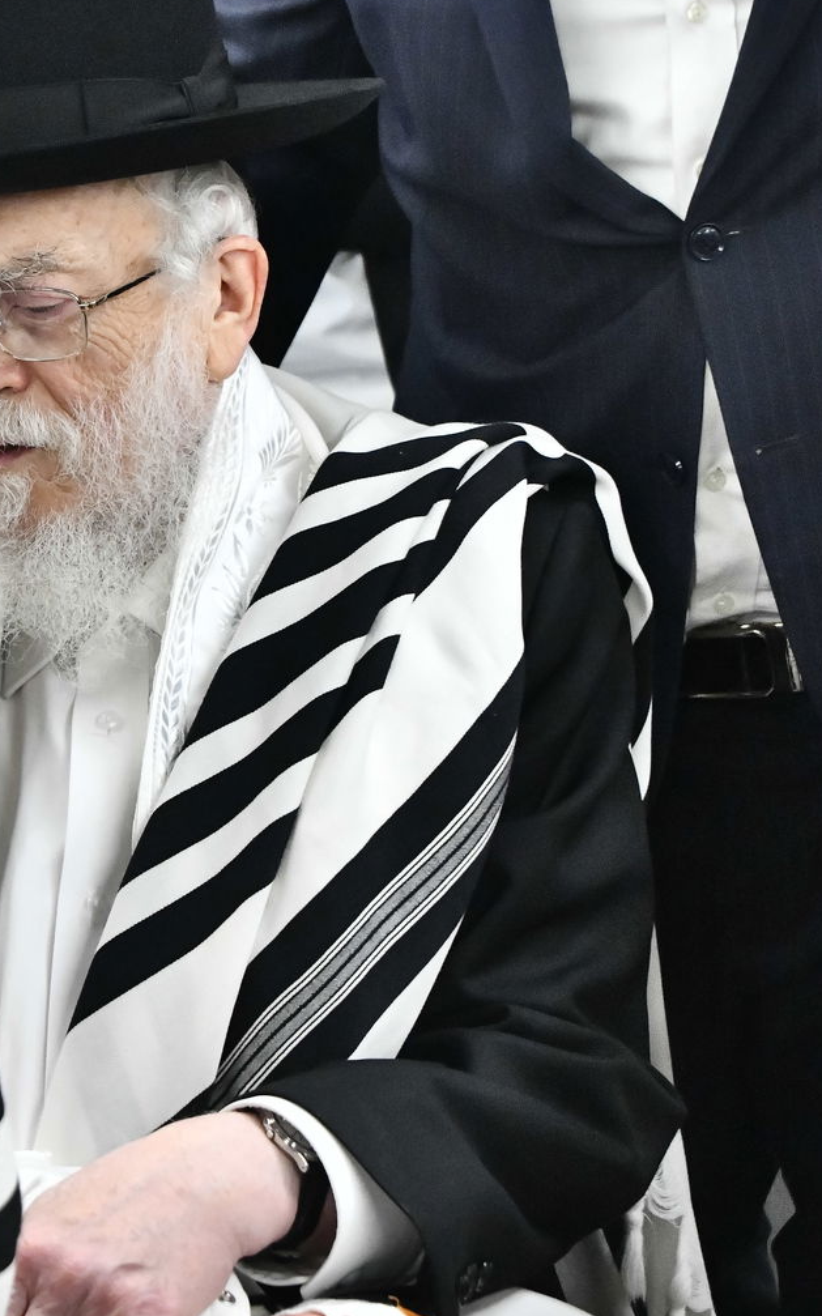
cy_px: 401
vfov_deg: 20.3
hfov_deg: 12.8
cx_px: 165
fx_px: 3658
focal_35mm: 102
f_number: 5.6
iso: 5000
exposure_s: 1/125
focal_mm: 48
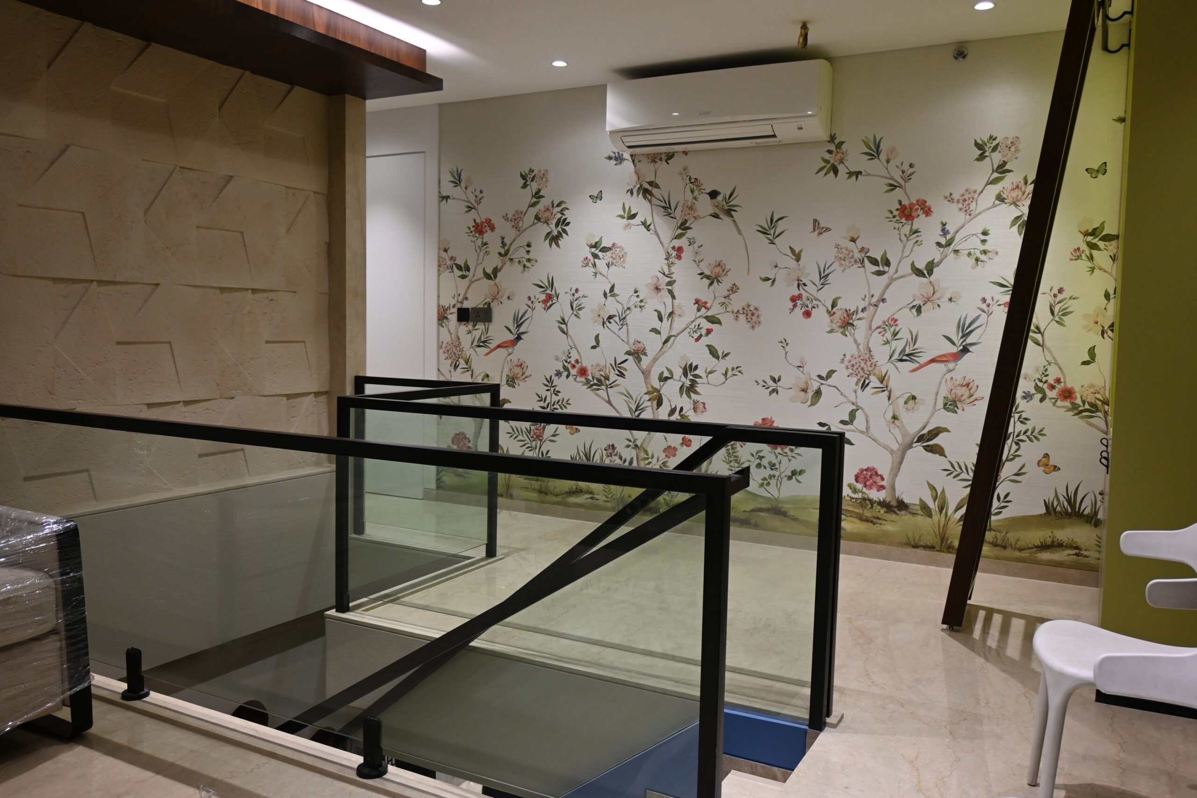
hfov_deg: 64.6
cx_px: 598
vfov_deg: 45.7
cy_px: 399
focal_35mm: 28
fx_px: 948
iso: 400
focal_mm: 19
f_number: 3.8
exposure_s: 1/160
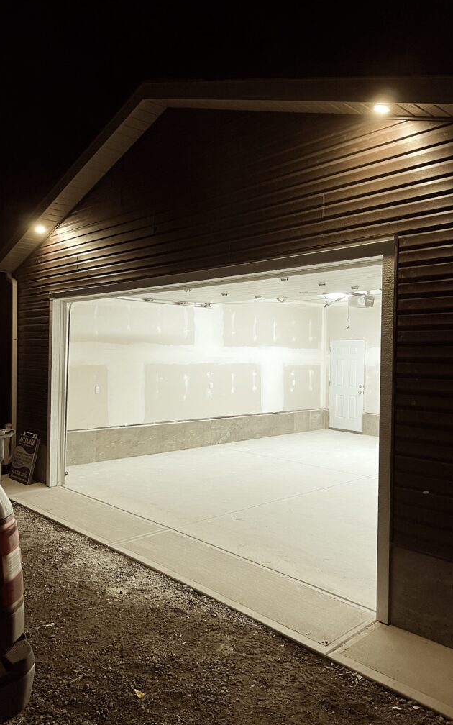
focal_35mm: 28
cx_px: 225
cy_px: 360
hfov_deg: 44.5
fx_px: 553
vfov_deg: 66.5
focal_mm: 5.1
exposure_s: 1/60
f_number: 1.6
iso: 100
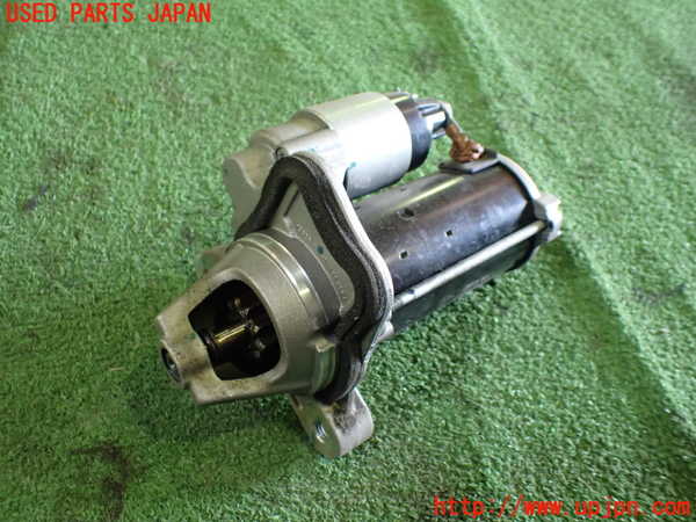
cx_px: 348
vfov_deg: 46.8
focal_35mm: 30
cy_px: 261
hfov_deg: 60.0
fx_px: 603
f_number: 2.3
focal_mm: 5.4
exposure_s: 1/50
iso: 800
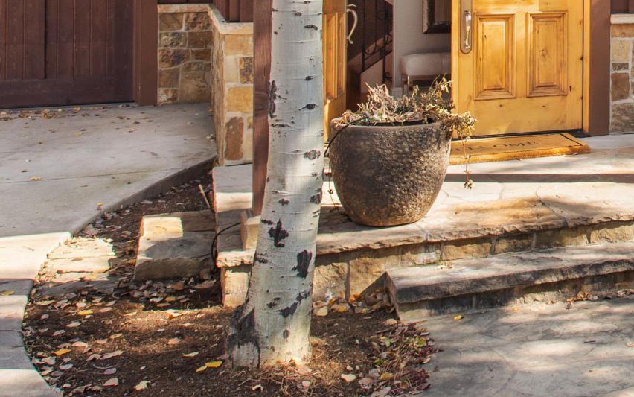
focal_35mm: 61
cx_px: 758
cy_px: -235
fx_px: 1054
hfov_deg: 29.0
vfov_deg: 18.4
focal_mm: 17
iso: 250
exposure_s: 1/60
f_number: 7.1
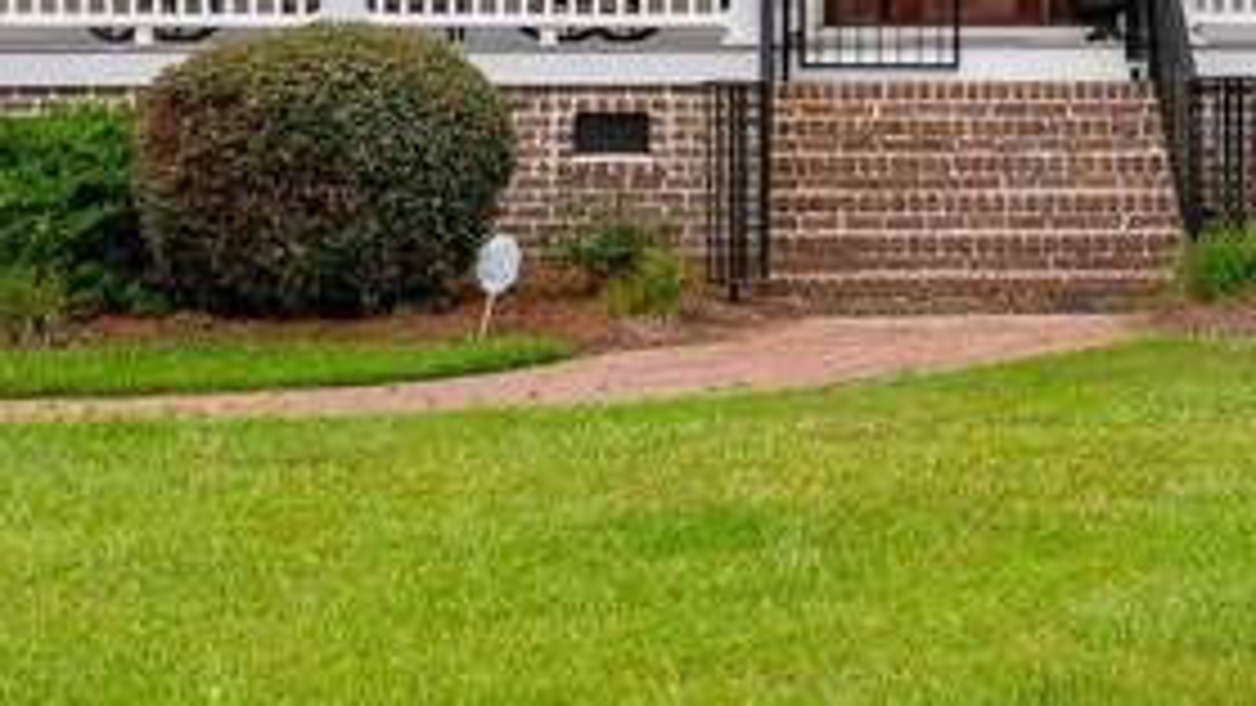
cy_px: -34
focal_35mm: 101
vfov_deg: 11.8
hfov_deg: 21.0
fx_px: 3364
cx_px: 896
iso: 100
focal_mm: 14
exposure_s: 1/250
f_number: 8
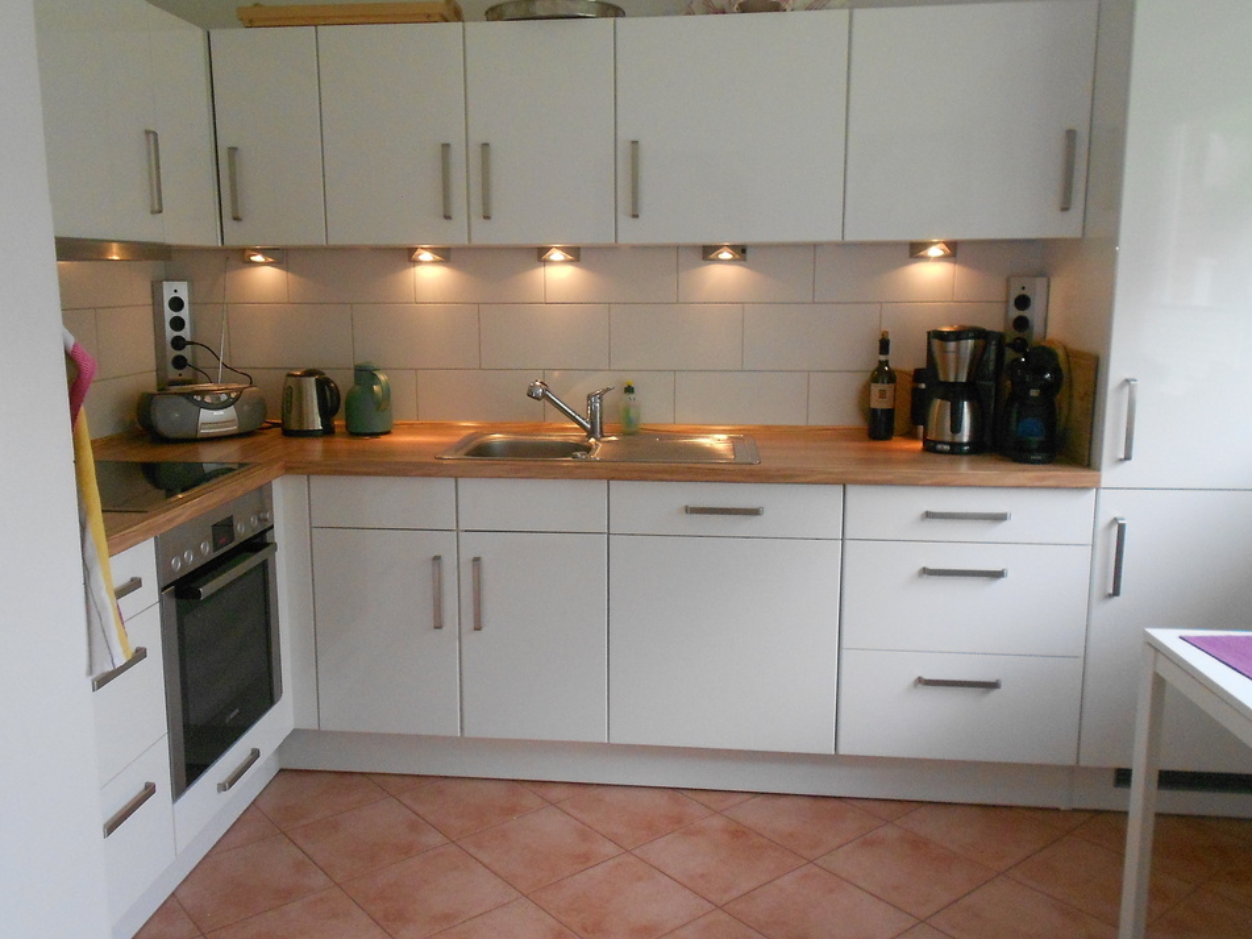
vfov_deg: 49.7
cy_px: 444
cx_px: 583
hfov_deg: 63.4
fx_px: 1013
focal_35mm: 28
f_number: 3.2
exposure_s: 1/80
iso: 400
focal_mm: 4.6
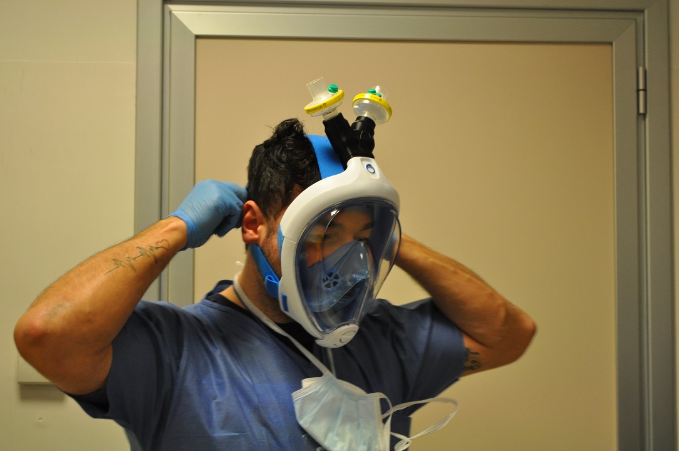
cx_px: 340
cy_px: 226
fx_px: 1356
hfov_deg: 28.1
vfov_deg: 18.9
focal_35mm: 72
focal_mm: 48
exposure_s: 1/30
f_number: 5.3
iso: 900
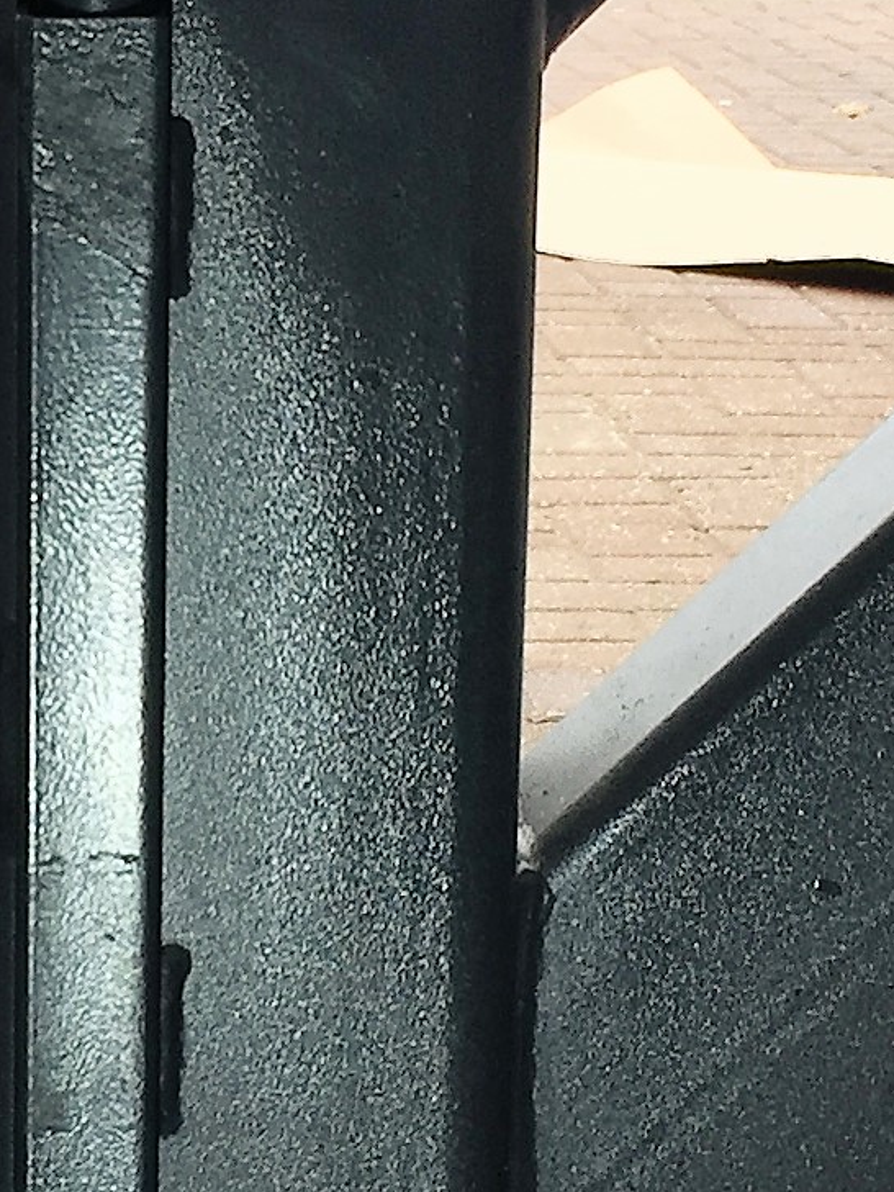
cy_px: 617
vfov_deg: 15.2
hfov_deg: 11.3
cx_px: 26
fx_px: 4477
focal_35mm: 130
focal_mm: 4.15
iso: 32
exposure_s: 1/50
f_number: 2.2
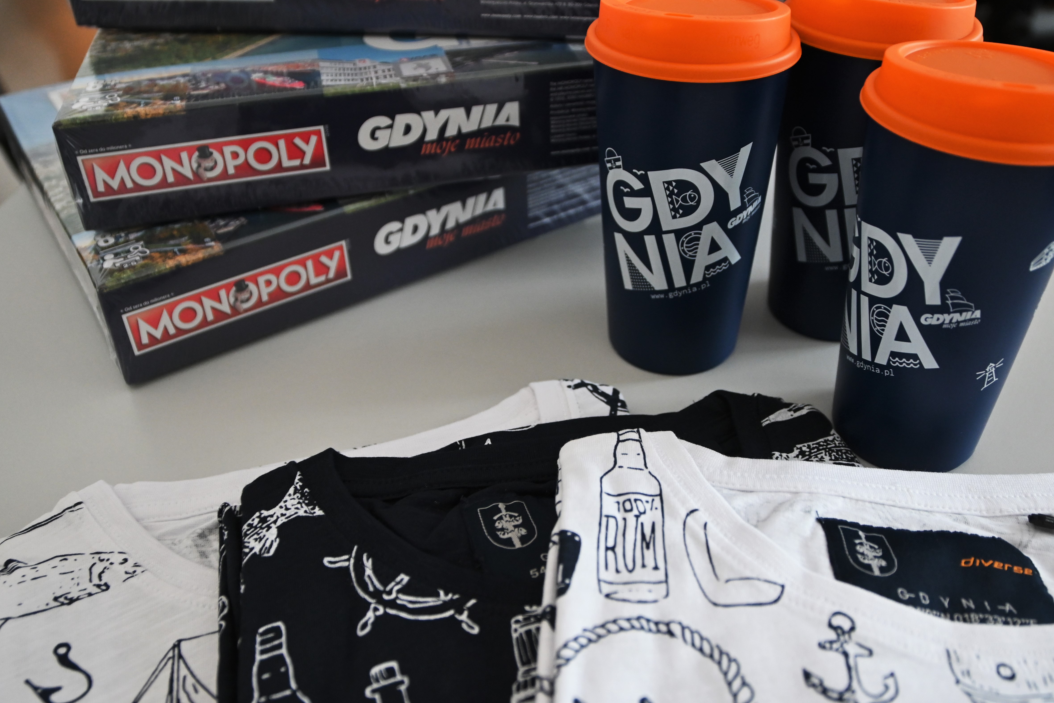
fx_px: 966
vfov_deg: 39.9
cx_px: 573
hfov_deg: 57.1
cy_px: 327
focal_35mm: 33
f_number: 2.8
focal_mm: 20
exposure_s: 1/50
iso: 1000
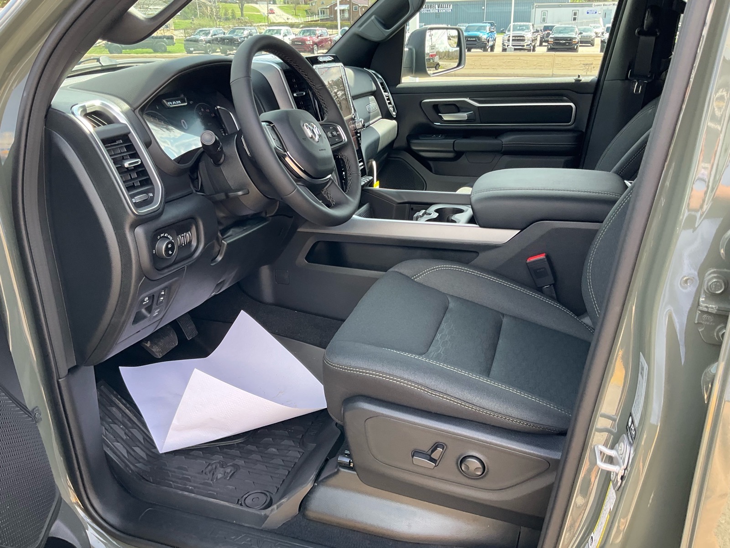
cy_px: 274
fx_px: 612
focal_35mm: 29
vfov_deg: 48.2
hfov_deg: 61.7
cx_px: 365
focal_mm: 3
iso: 25
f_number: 1.8
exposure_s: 1/140
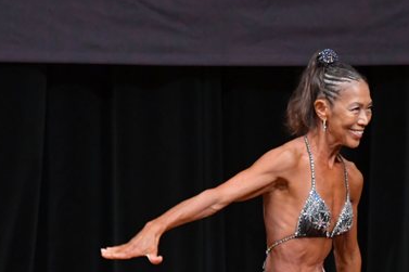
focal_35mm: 709
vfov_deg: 1.9
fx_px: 8051
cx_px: 337
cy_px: 224
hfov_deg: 2.9
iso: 4000
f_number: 5.6
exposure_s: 1/400
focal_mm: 230
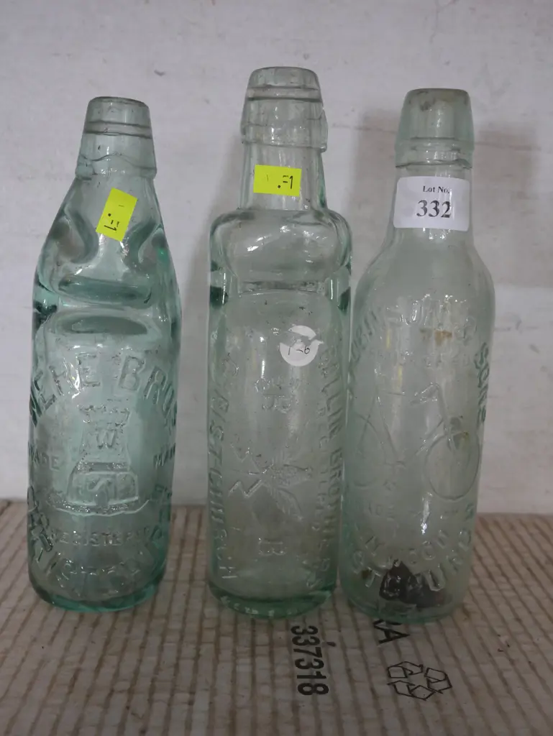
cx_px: 276
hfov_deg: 39.7
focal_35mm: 36
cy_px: 368
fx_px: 766
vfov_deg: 51.3
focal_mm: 18
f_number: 4
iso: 1600
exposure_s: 1/60
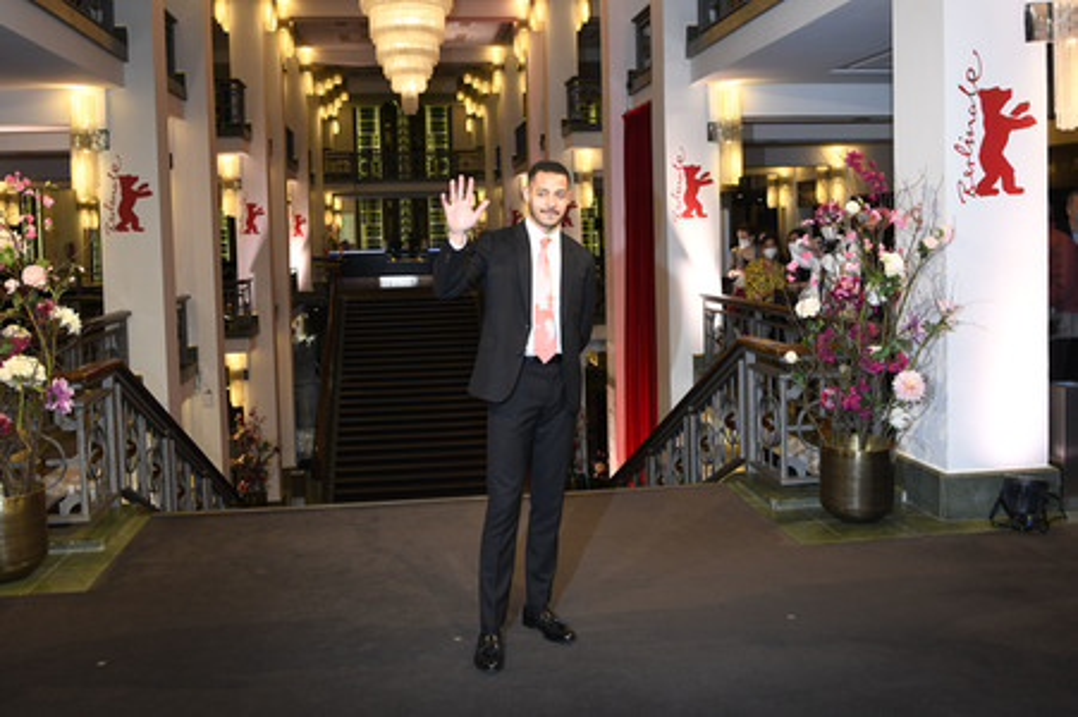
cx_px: 539
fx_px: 868
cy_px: 358
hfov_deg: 63.7
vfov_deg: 44.9
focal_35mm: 29
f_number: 5
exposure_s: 1/125
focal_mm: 29
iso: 1000
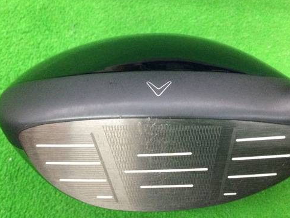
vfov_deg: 35.1
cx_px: 152
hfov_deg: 45.8
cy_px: 112
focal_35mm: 41
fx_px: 343
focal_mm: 3.3
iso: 250
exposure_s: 1/30
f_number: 2.4
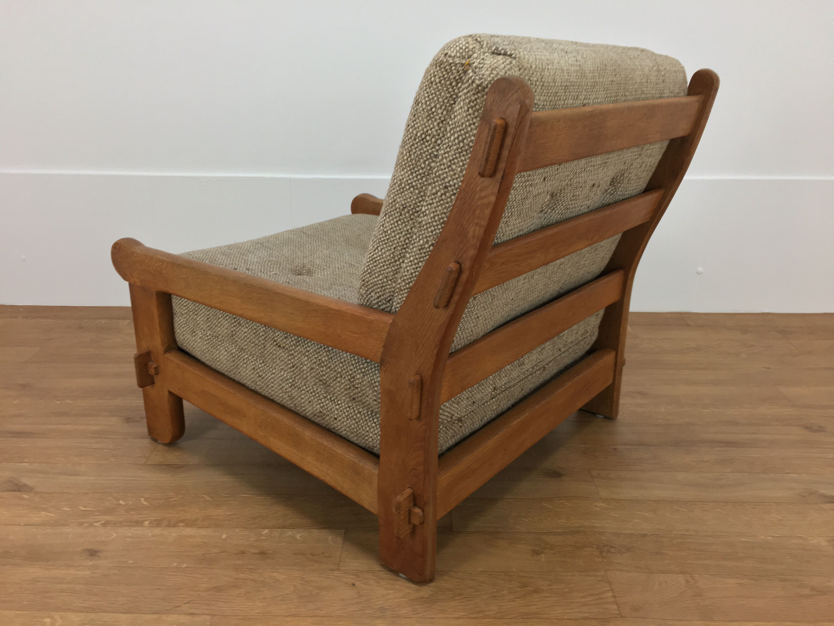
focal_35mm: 29
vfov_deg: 48.2
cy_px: 313
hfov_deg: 61.7
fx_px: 699
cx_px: 417
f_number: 2.2
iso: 40
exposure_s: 1/33
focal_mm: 4.15
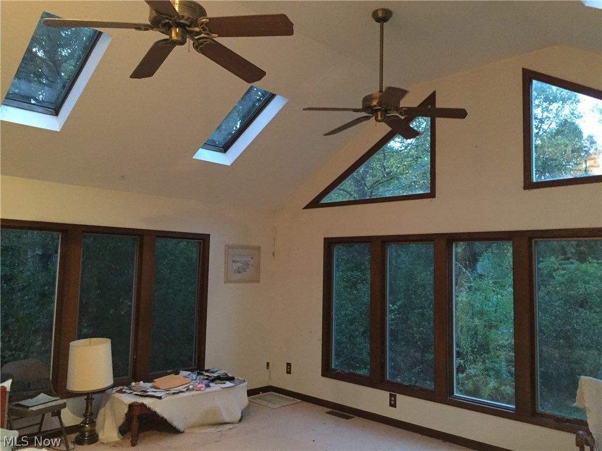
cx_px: 301
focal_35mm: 29
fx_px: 504
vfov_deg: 48.2
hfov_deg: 61.7
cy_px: 226
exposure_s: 1/15
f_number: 2.2
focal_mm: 4.15
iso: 500
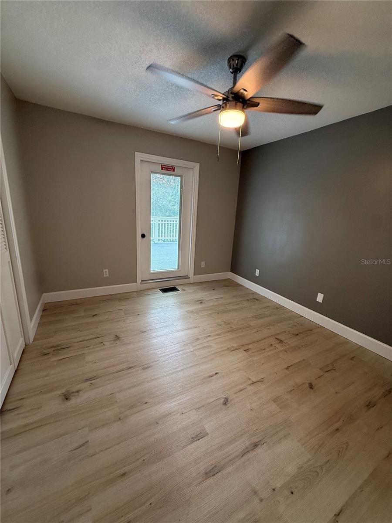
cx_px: 196
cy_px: 262
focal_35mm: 14
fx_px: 211
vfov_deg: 102.1
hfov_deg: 85.7
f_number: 2.2
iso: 200
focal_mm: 2.22
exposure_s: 1/120
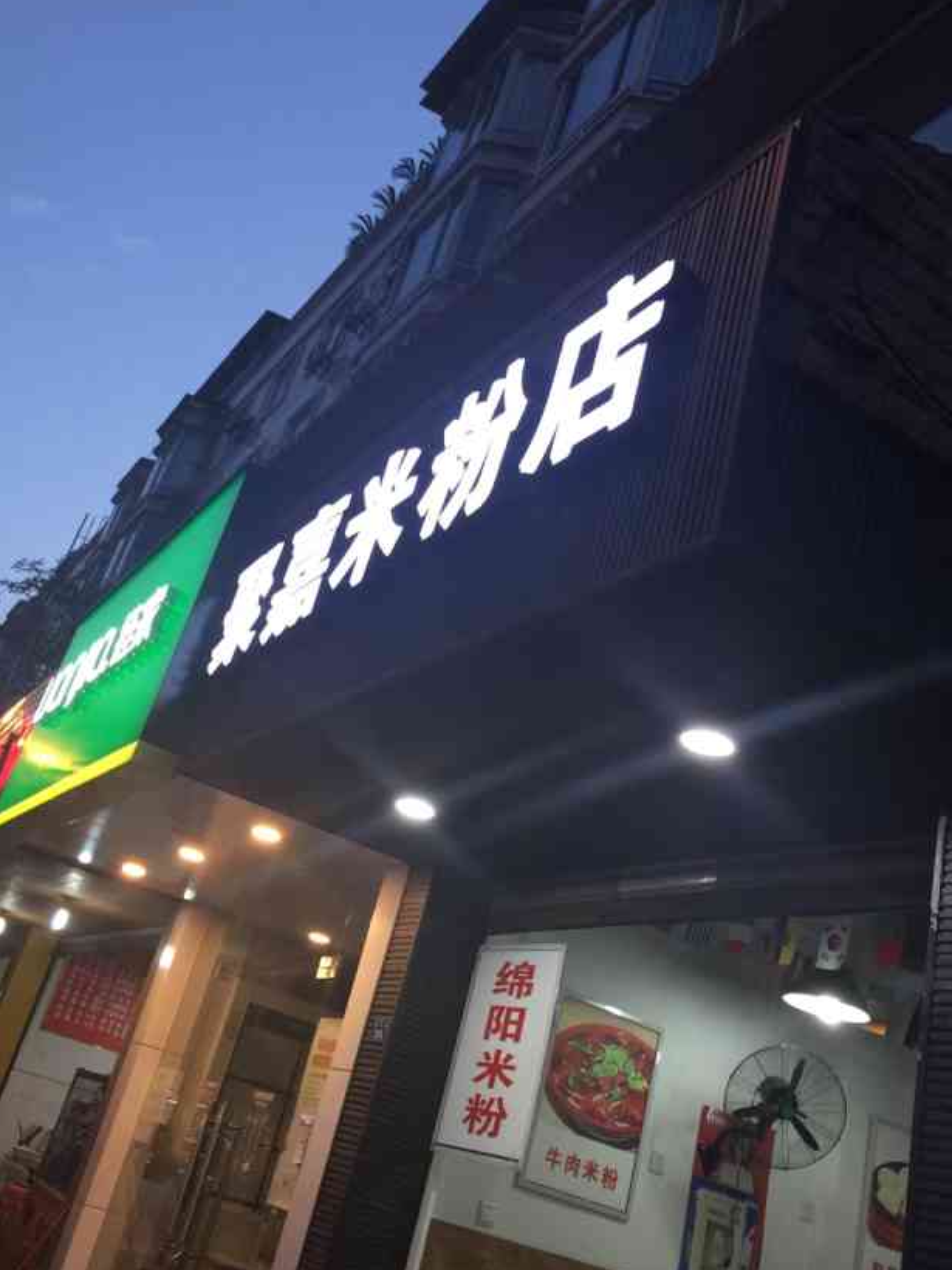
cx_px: 441
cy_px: 560
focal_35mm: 33
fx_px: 1210
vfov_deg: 55.2
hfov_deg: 42.9
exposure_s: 1/17
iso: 40
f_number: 2.2
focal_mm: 4.15
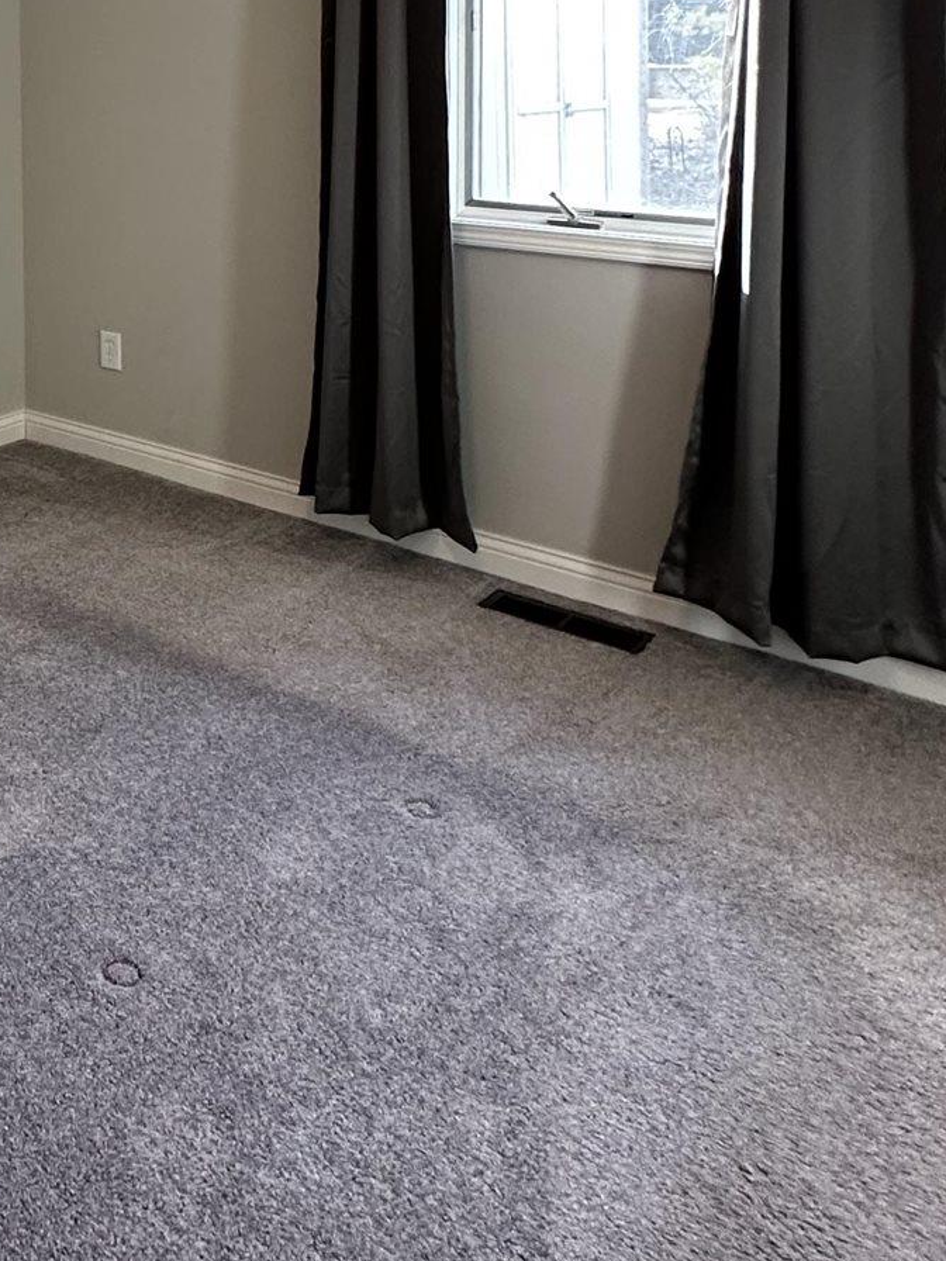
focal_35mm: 36
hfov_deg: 32.4
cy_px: 100
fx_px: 1312
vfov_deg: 45.9
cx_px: -201
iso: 200
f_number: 2.2
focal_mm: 2.22
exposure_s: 1/60
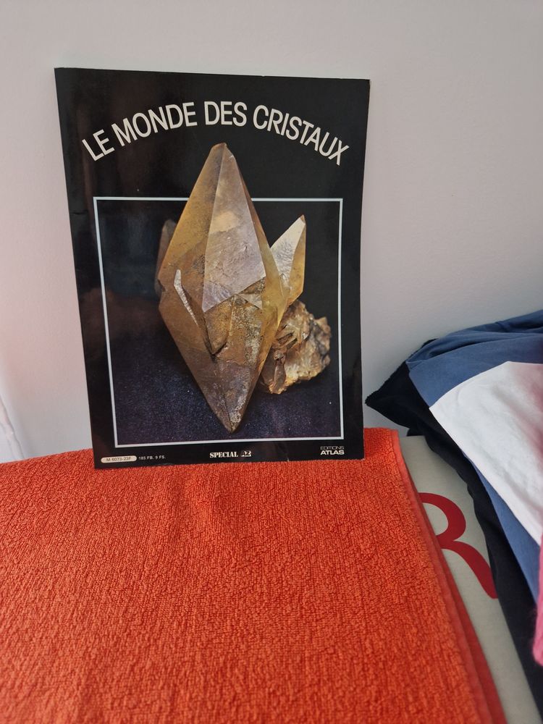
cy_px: 362
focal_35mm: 23
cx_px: 272
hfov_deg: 58.9
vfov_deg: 73.9
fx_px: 481
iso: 800
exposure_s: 1/25
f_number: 1.8
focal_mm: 5.4
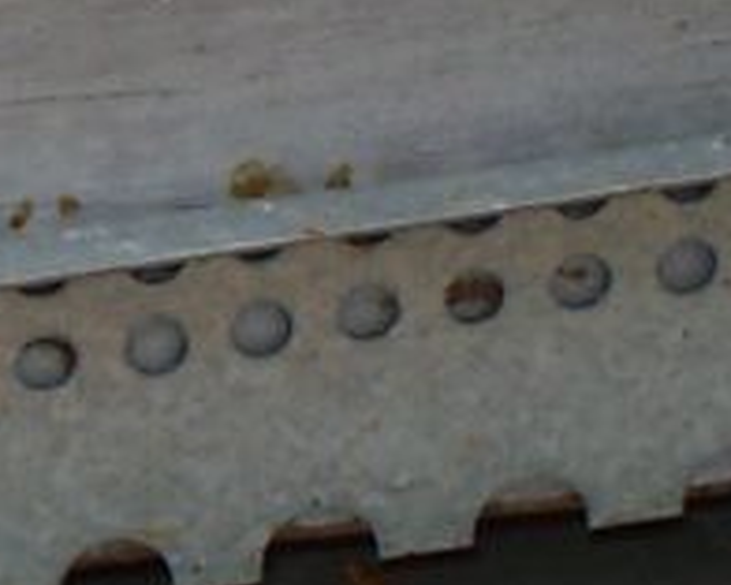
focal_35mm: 430
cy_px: 58
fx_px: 9308
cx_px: -393
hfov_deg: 4.5
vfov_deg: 3.6
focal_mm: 18
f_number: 4.8
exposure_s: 1/128
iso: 80
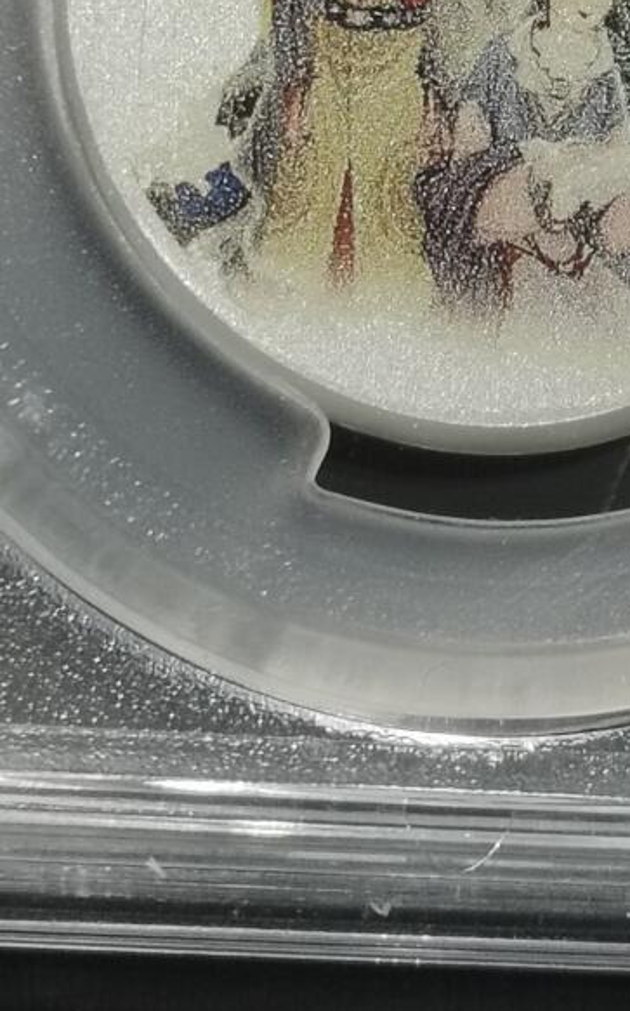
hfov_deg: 7.0
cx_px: 366
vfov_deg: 10.9
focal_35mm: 187
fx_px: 5145
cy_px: -307
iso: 100
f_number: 1.8
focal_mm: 5.58
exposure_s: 1/100
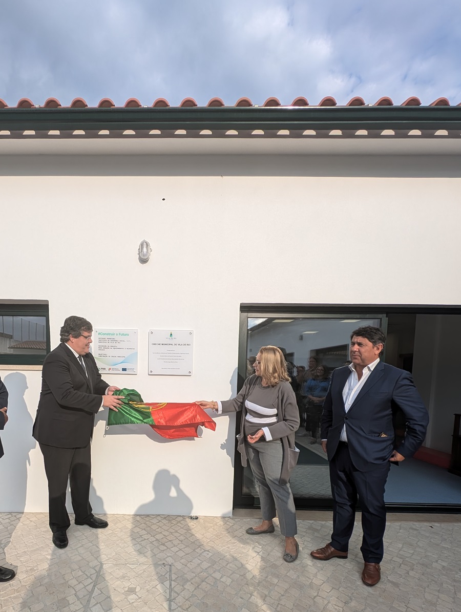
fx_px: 283
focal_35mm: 16
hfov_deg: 76.6
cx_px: 168
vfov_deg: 91.8
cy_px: 396
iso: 47
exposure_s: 1/1030
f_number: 1.95
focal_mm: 2.23
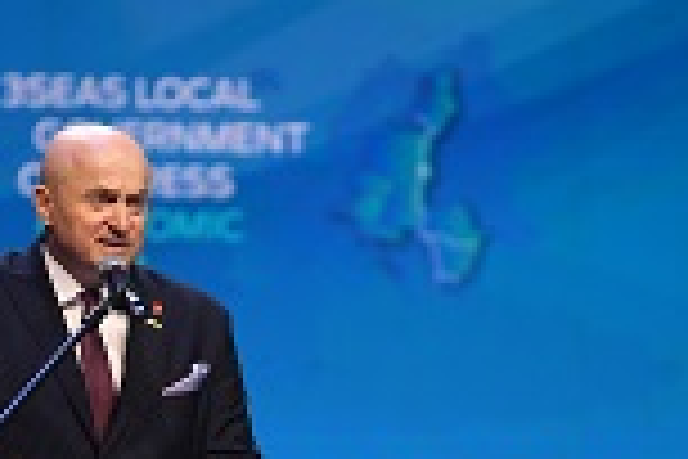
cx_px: 387
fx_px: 8752
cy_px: 522
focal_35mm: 458
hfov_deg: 4.5
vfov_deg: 3.0
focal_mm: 175
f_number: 2.8
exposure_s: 1/100
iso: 500
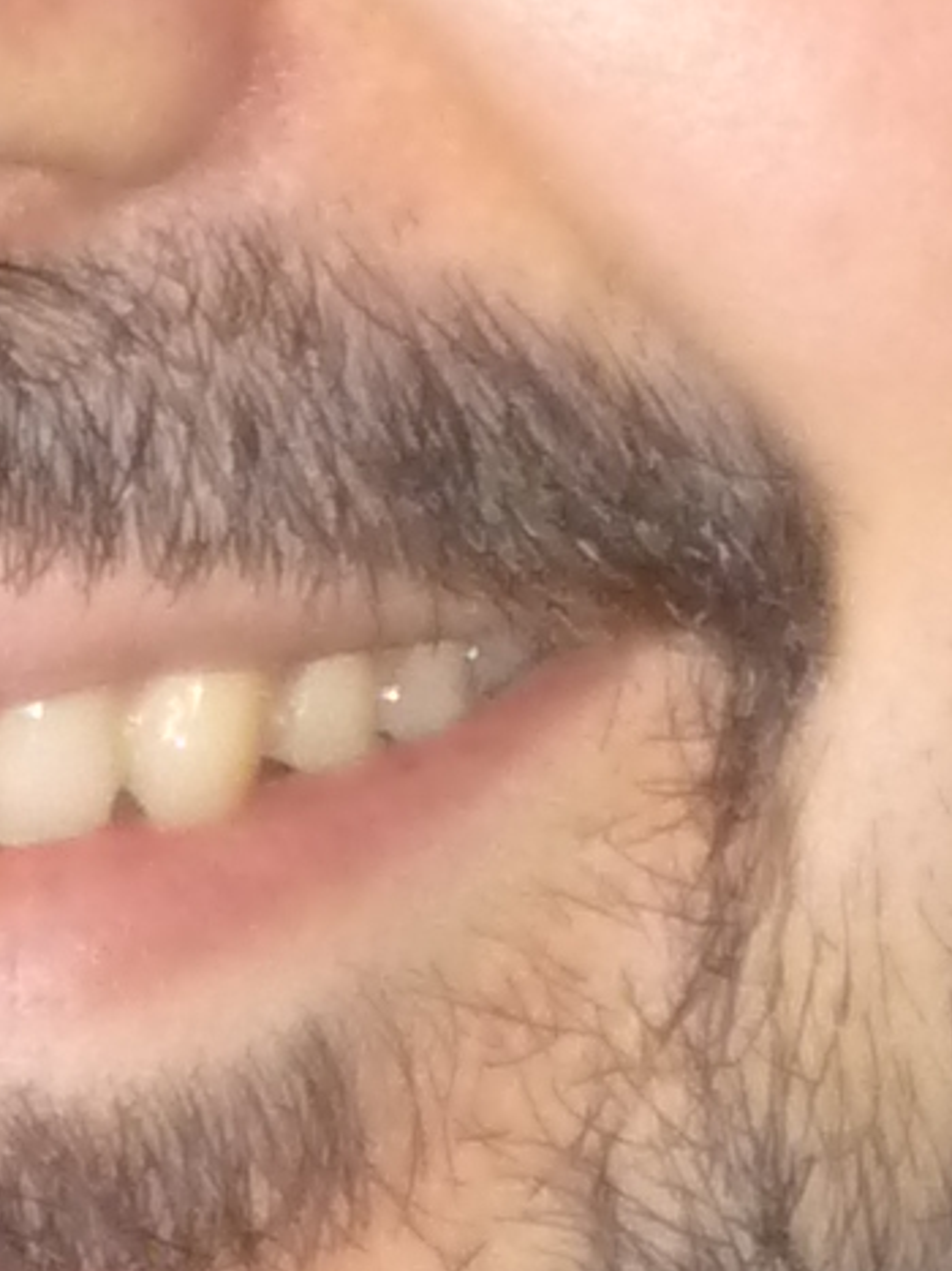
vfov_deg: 2.7
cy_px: 425
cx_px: -261
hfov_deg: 2.0
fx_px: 26671
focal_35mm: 727
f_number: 5.7
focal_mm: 16.3
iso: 400
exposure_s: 1/8
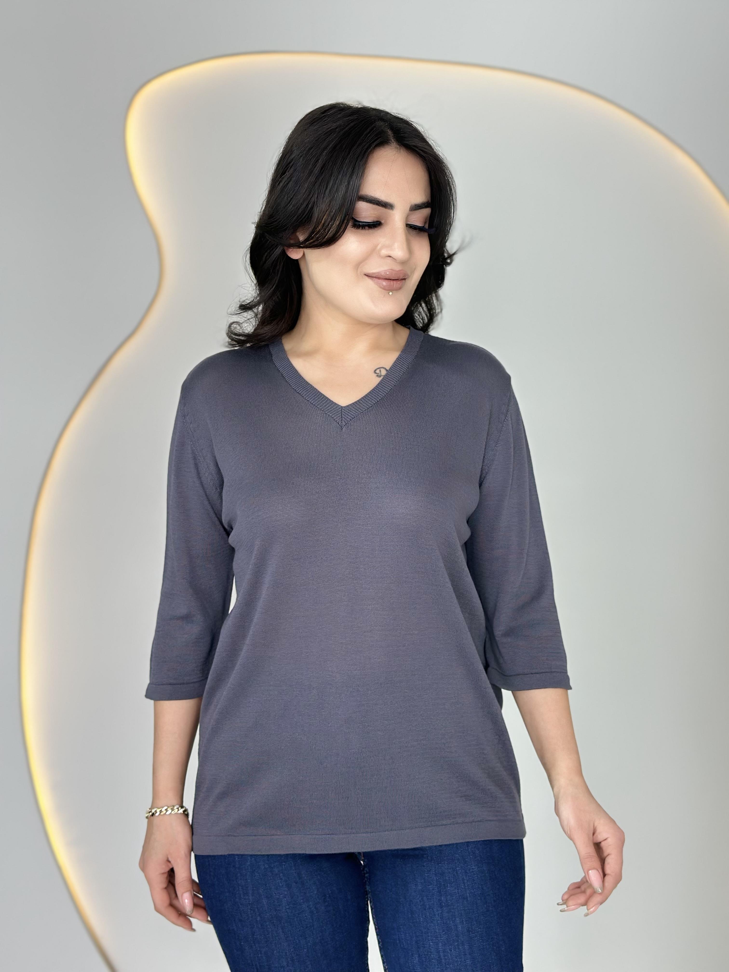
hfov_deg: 30.3
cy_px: 486
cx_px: 364
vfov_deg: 39.7
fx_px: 1348
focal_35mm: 48
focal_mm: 6.86
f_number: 1.78
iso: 80
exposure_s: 1/345
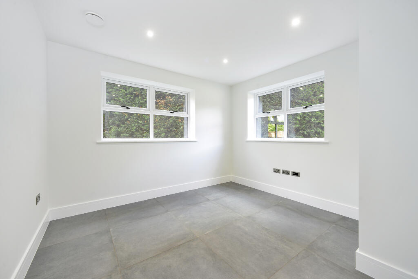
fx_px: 163
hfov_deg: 104.2
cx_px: 209
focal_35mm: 14
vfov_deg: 81.2
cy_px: 140
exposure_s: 1/15
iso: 400
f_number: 7.1
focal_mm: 14
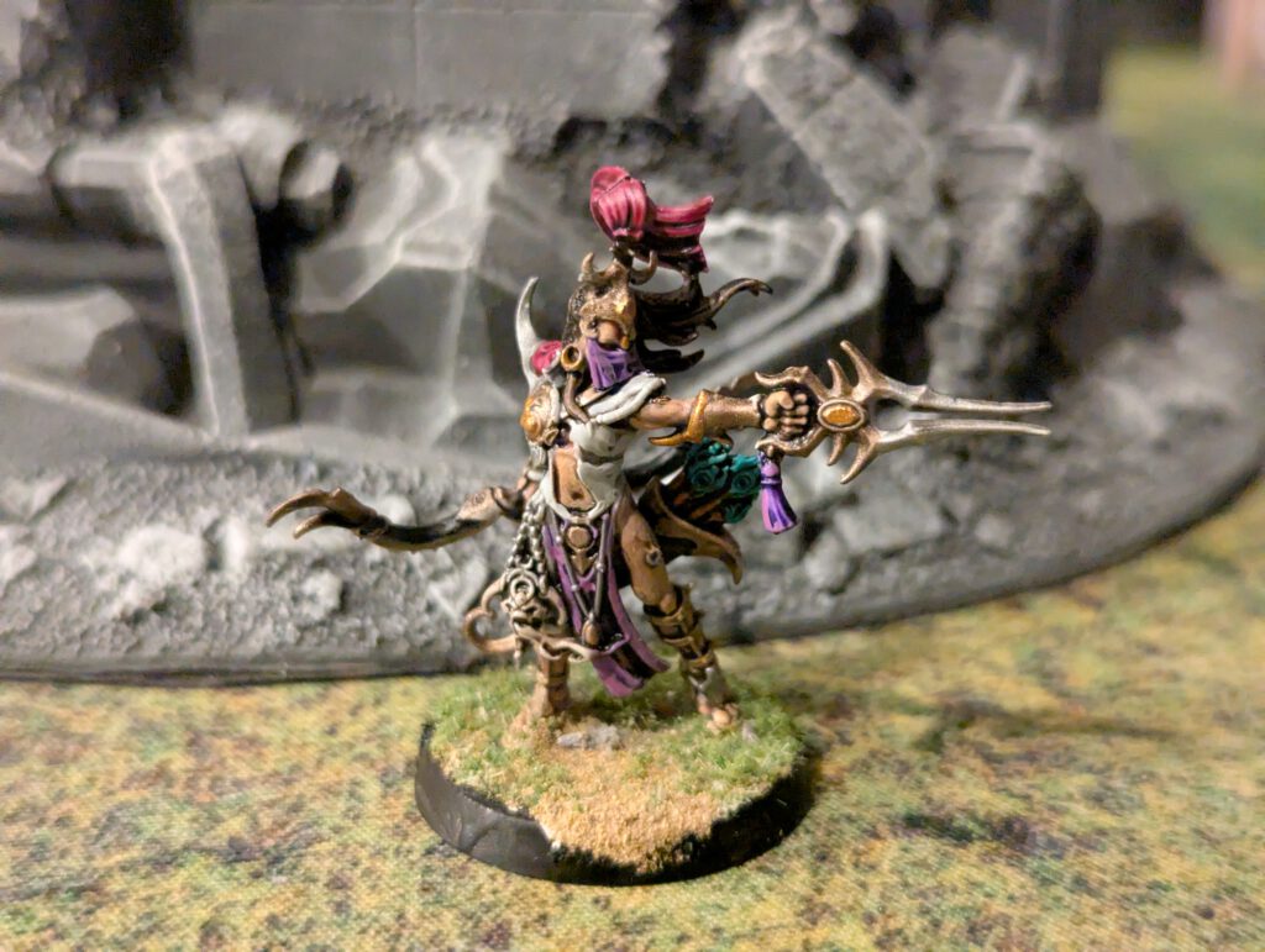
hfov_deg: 39.6
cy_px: 476
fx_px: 1757
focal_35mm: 48
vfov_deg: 30.3
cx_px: 632
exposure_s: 1/50
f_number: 1.85
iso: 3356
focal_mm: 6.81
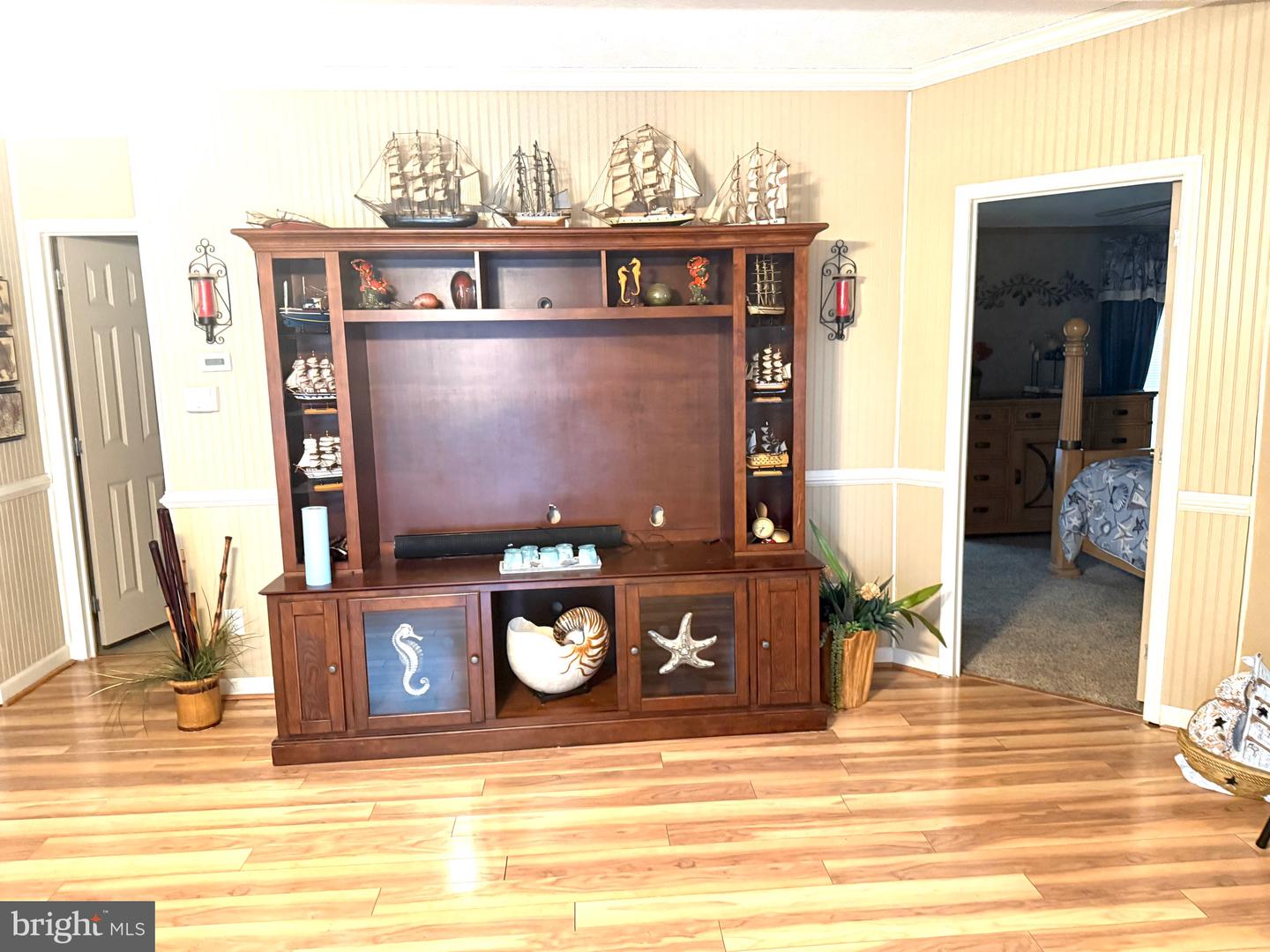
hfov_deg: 71.6
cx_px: 635
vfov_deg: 56.8
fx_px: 881
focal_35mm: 24
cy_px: 476
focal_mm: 6.76
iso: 800
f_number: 1.78
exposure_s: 1/60
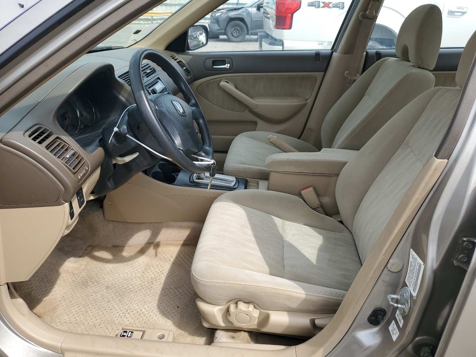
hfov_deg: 67.3
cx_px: 238
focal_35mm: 26
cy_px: 178
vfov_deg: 53.1
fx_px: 358
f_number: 1.5
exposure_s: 1/1250
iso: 50
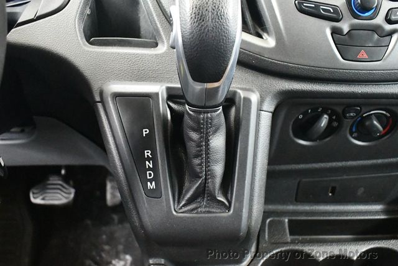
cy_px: 133
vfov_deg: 36.9
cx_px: 199
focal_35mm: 36
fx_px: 398
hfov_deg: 53.1
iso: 11400
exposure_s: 1/60
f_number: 3.5
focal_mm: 18
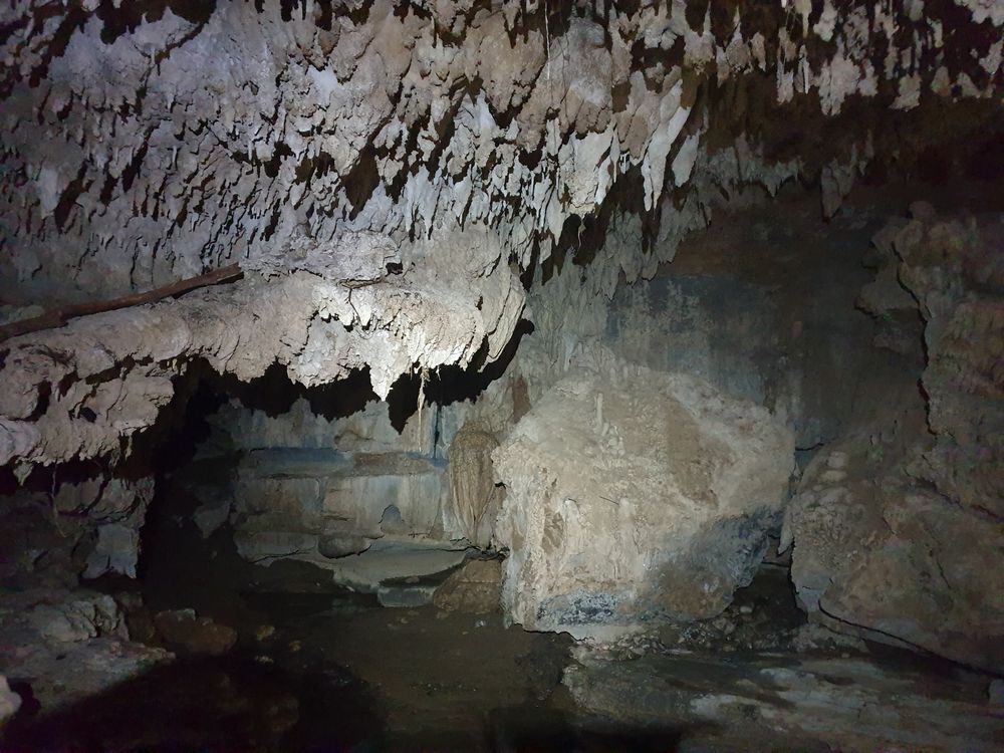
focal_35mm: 26
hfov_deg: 67.3
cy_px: 376
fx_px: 754
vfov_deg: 53.1
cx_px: 502
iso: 1000
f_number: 1.5
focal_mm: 4.3
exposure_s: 1/10
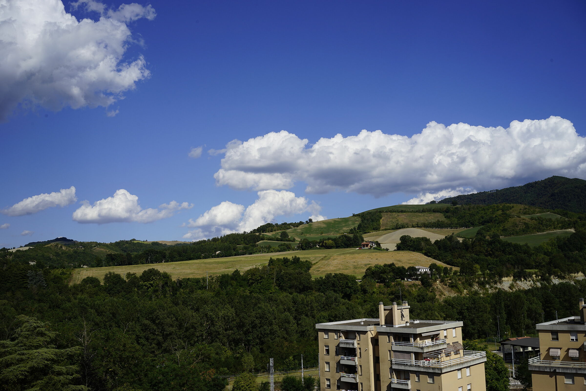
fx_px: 570
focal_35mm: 35
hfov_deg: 54.4
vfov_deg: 37.9
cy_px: 196
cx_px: 293
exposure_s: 1/200
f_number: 14
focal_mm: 35
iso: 100
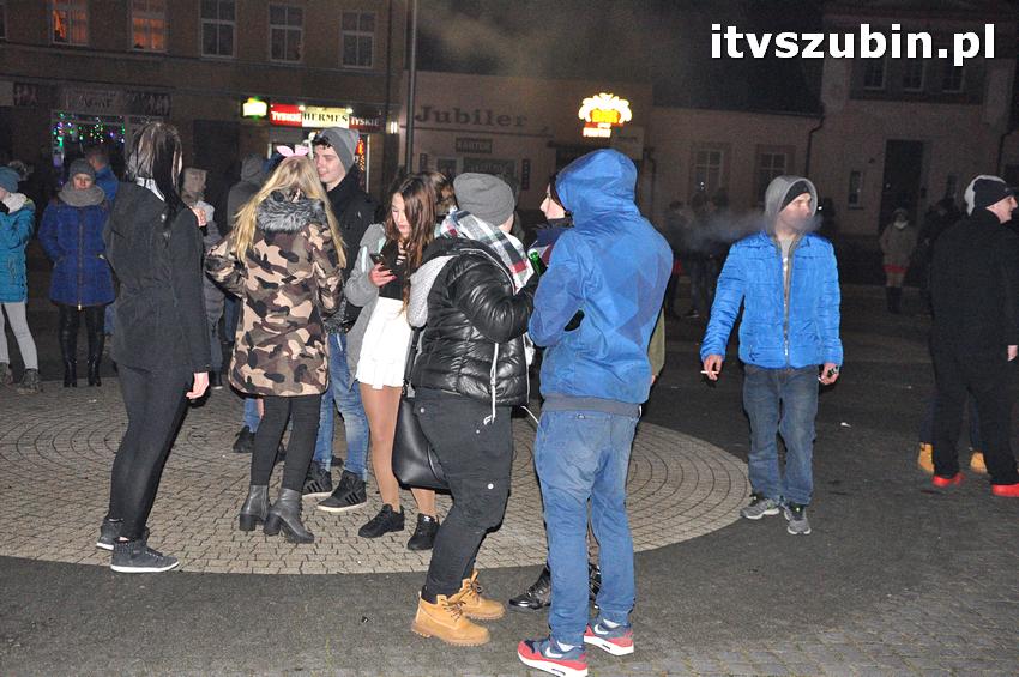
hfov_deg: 43.6
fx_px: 1272
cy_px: 338
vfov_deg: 29.8
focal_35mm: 45
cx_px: 510
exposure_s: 1/60
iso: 3200
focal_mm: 30
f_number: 5.6
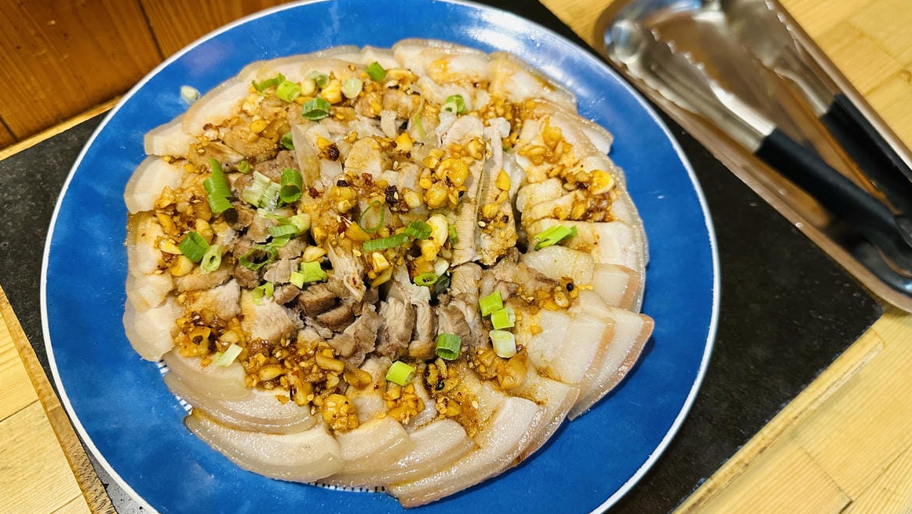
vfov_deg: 42.9
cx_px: 451
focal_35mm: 27
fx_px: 653
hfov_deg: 69.9
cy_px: 250
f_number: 1.78
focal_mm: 6.86
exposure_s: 1/60
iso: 400
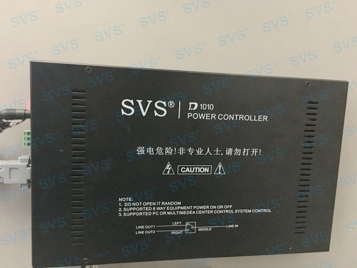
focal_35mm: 29
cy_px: 134
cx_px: 178
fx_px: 299
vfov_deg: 48.2
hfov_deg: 61.7
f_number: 2.2
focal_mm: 4.15
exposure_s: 1/17
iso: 1600
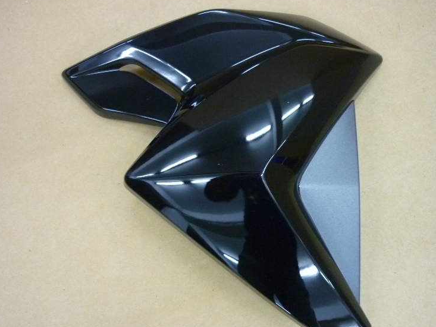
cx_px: 222
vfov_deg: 39.7
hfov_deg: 51.3
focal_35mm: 36
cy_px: 169
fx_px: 454
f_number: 2.8
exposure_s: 1/13
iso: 400
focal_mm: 5.5
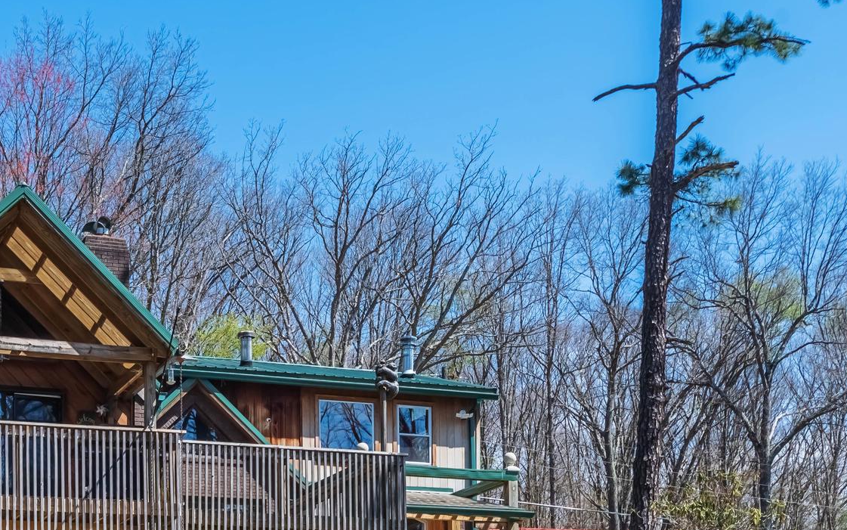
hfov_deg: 30.0
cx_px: 181
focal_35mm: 67
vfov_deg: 19.1
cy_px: 465
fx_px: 1547
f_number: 10
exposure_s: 1/400
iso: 400
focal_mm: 24
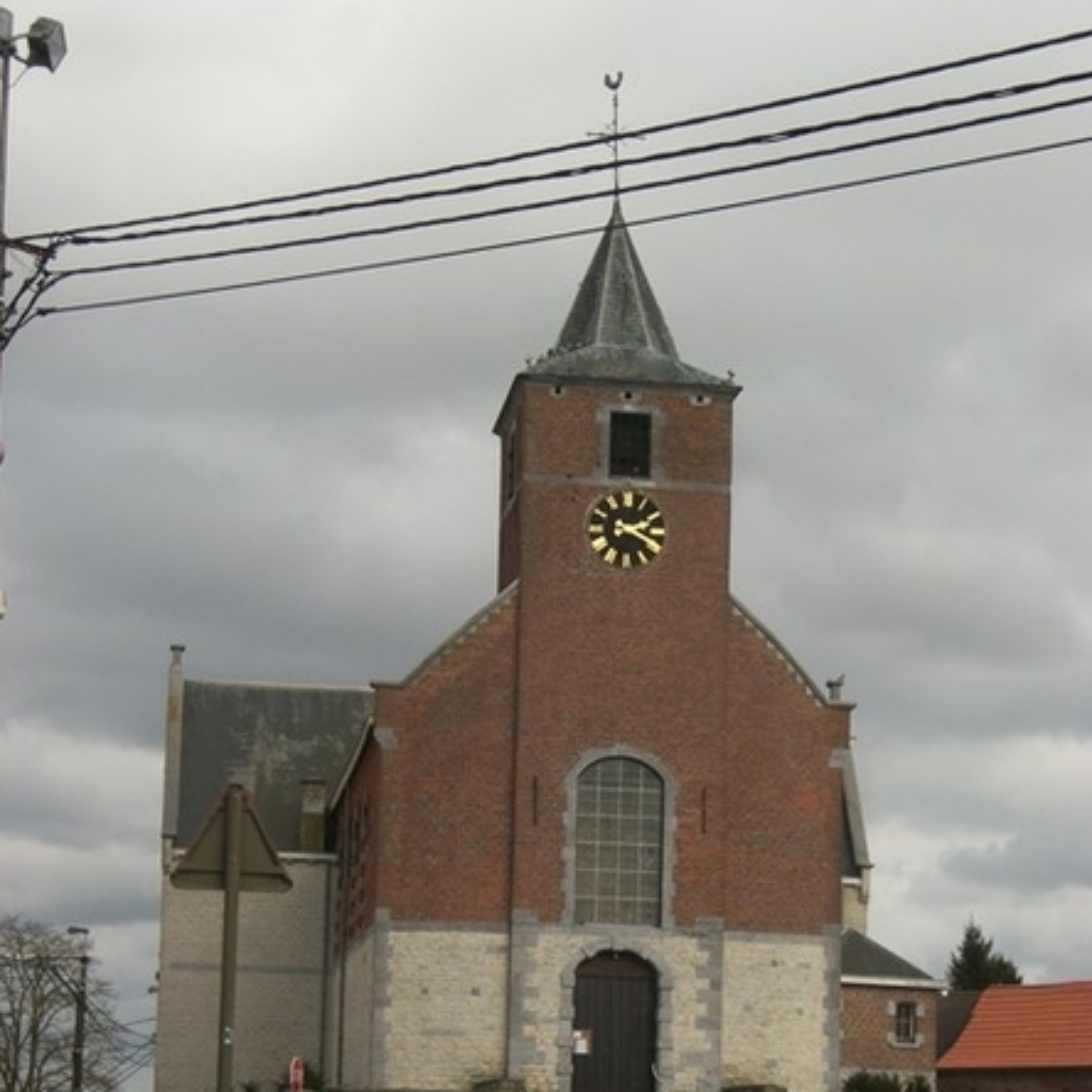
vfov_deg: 23.3
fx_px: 2641
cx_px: 546
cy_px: 728
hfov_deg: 23.4
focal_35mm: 74
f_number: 4.1
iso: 80
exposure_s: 1/800
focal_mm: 11
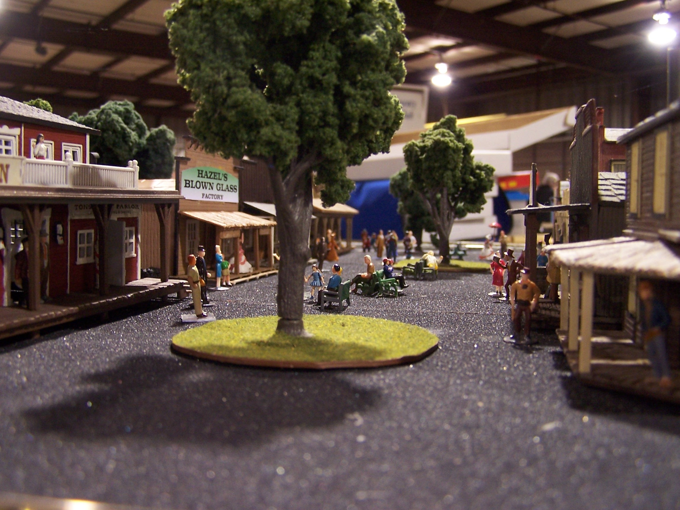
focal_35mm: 38
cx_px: 340
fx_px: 746
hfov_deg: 49.0
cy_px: 255
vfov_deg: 37.7
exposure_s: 1/8
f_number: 2.8
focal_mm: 6.3
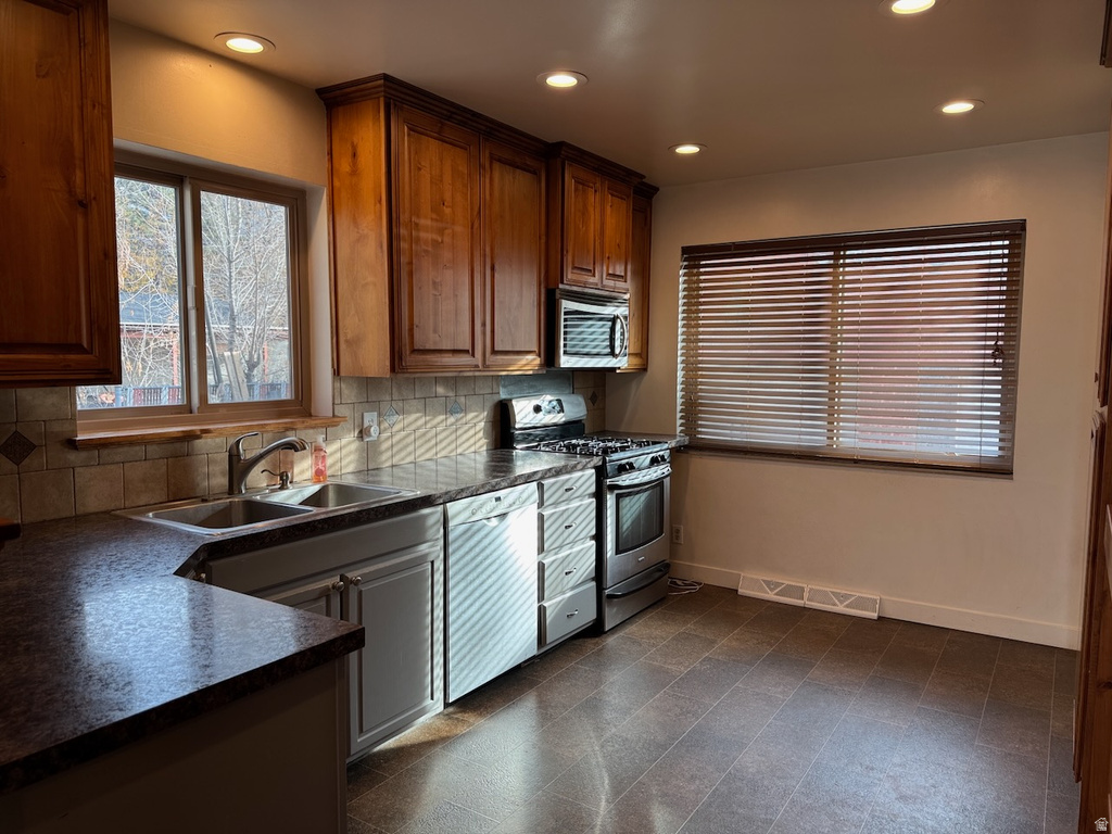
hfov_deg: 71.6
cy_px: 417
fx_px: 771
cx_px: 556
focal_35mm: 24
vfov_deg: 56.8
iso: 50
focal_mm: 6.76
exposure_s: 1/120
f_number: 1.78
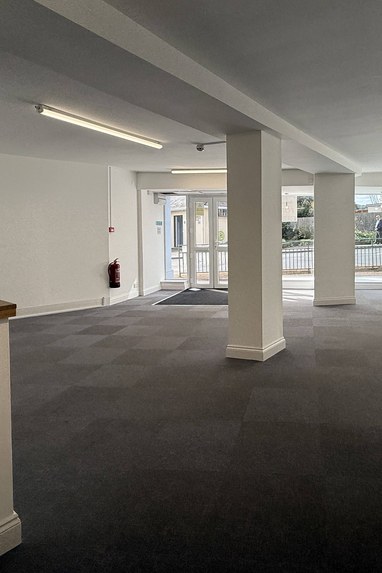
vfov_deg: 73.2
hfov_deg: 51.4
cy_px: 240
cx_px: 276
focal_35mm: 24
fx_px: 382
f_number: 2.2
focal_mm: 2.22
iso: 64
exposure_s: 1/596
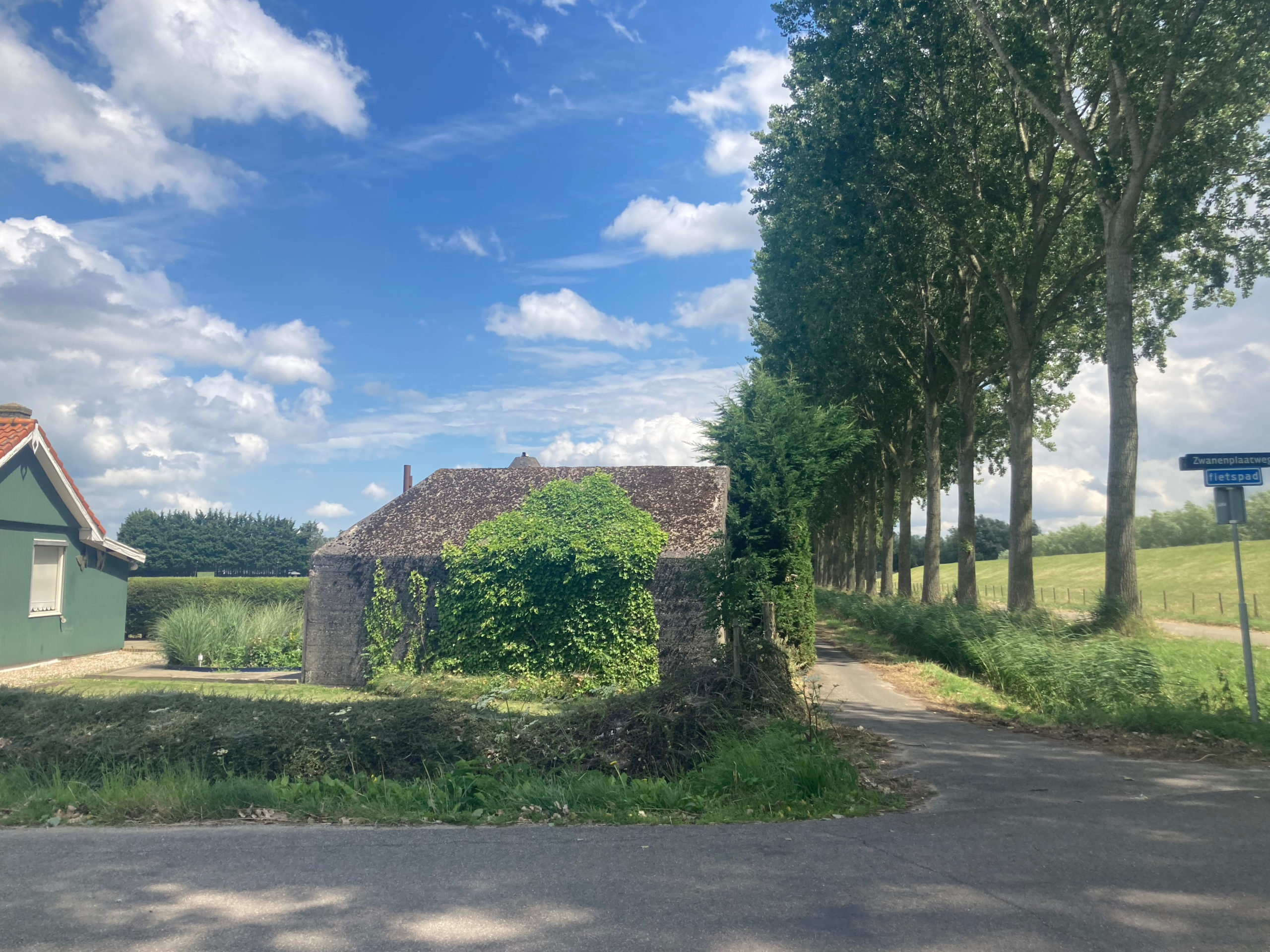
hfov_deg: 63.4
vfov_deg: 49.7
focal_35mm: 28
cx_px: 635
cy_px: 476
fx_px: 1027
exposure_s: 1/1869
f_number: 1.8
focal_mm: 3.99
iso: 20
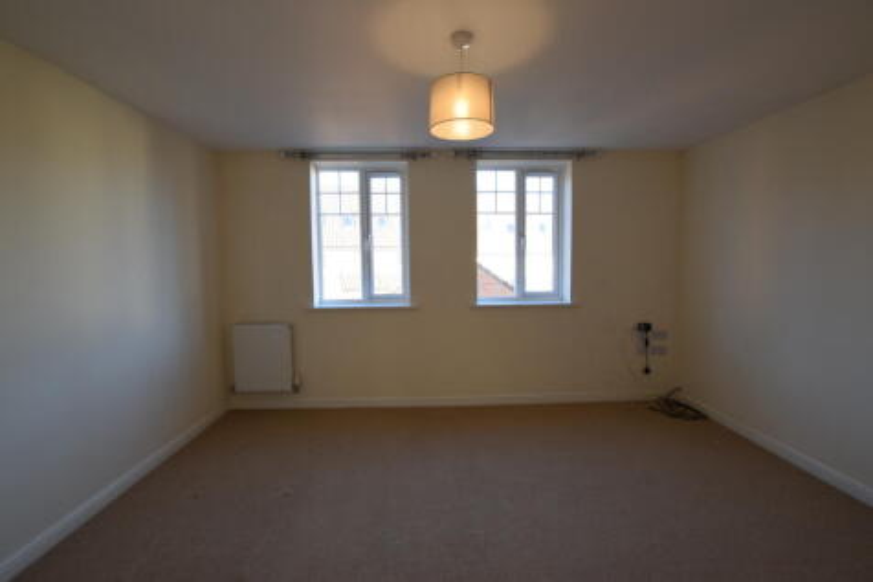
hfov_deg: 100.4
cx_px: 436
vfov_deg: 77.3
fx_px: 364
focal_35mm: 15
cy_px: 291
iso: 720
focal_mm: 10
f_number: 8
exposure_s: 1/60
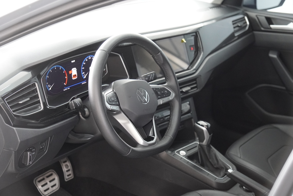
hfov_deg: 31.9
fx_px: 513
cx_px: 146
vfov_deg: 21.6
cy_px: 98
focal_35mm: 63
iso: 2500
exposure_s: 1/160
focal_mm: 42
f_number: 2.8
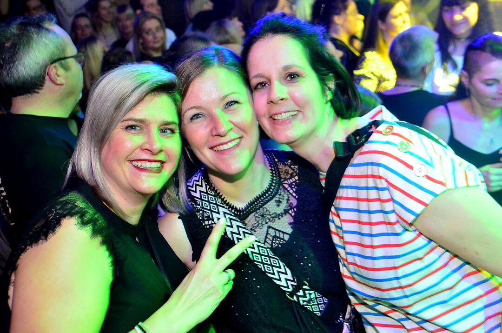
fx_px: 626
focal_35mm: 45
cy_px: 166
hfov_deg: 43.7
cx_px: 251
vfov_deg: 29.8
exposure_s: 1/20
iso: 3200
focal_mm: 30
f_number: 5.6
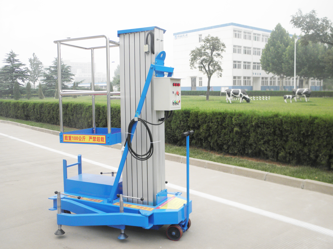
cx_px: 166
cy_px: 124
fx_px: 327
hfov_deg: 54.0
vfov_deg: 41.8
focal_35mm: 34
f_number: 3.7
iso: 100
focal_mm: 6.2
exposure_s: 1/400
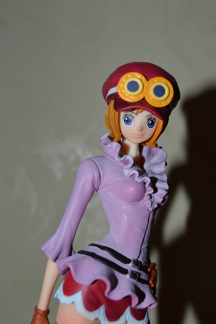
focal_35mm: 51
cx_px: 108
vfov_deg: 38.9
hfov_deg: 26.4
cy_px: 162
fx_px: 460
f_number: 8
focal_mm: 34
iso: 100
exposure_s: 1/60
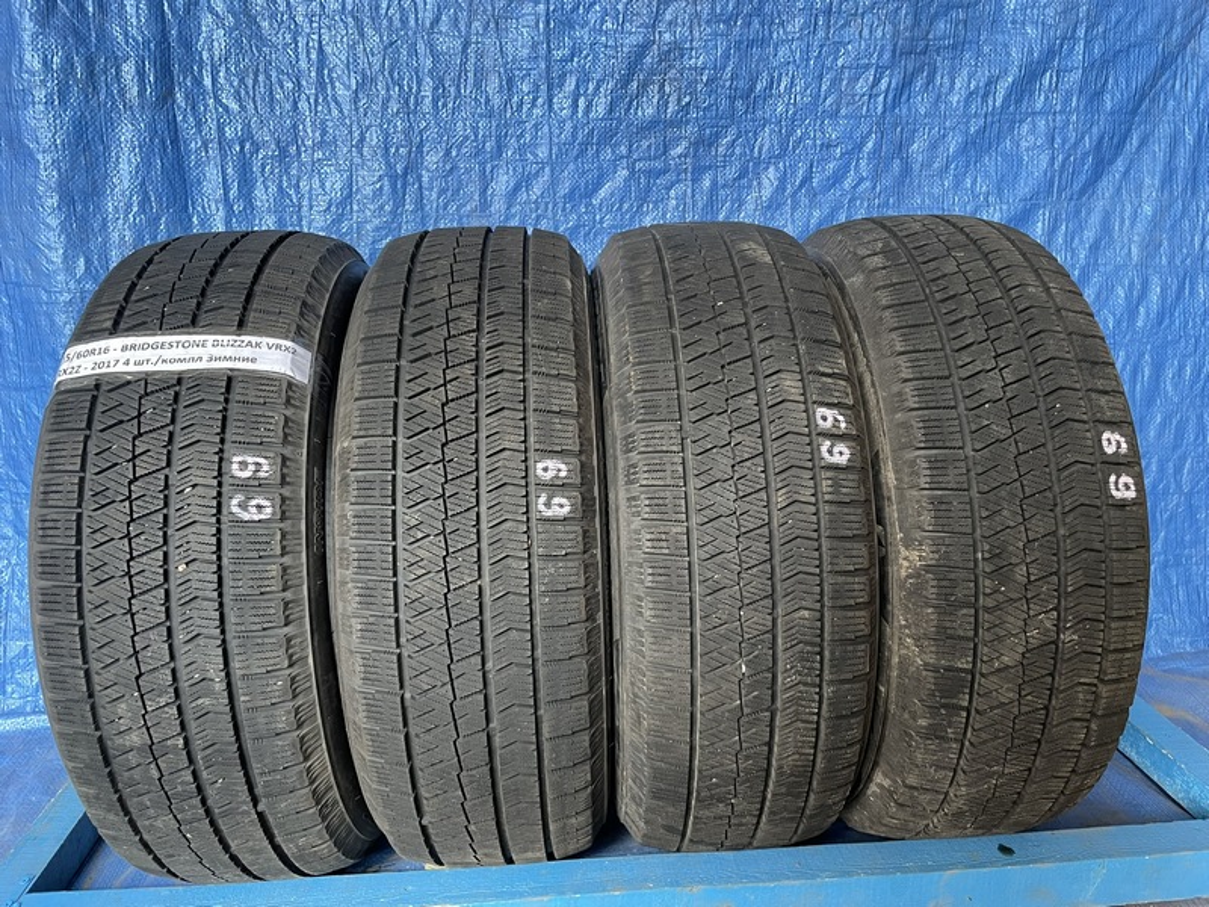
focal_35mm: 26
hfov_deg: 67.3
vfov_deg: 53.1
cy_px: 454
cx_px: 604
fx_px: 908
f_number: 1.6
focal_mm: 4.2
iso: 200
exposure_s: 1/60
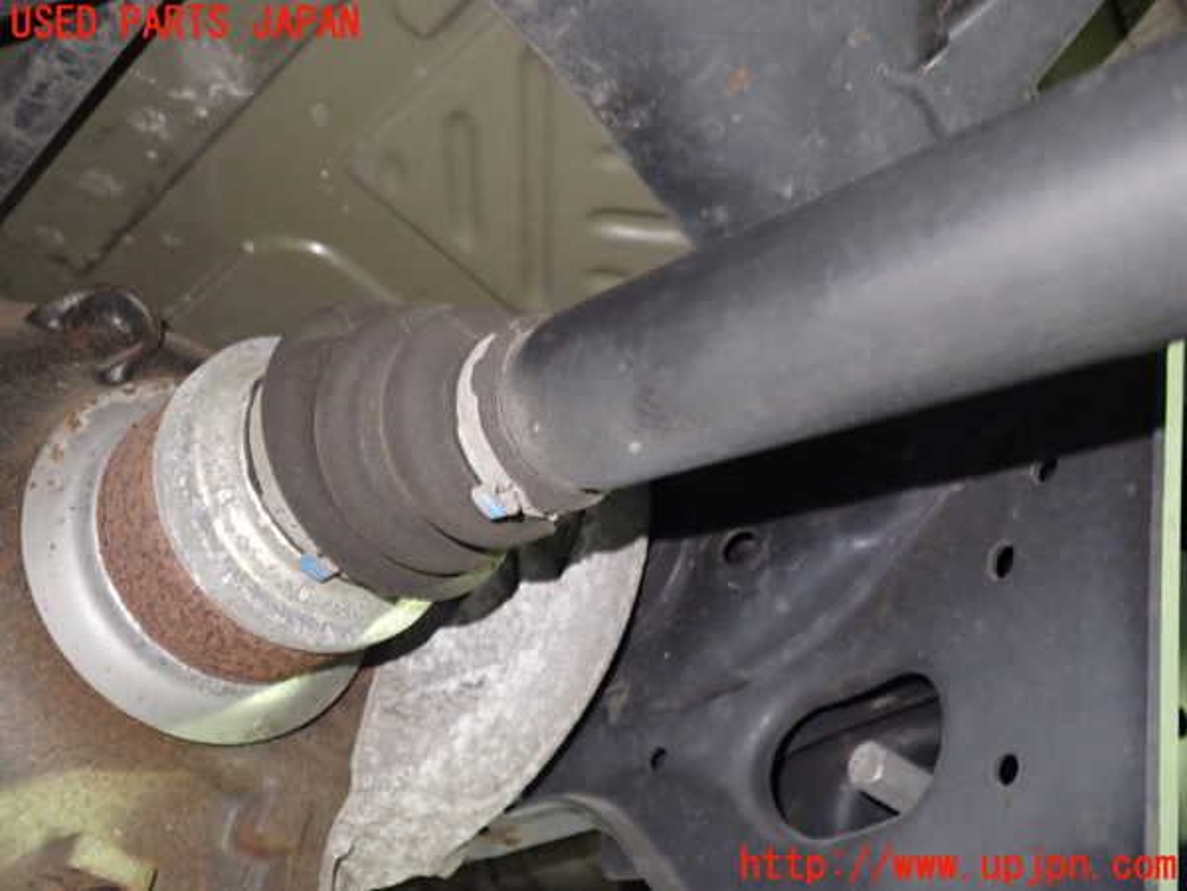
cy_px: 446
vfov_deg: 46.8
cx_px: 594
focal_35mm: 30
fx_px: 1029
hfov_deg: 60.0
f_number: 2.3
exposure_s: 1/15
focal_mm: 5.4
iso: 800
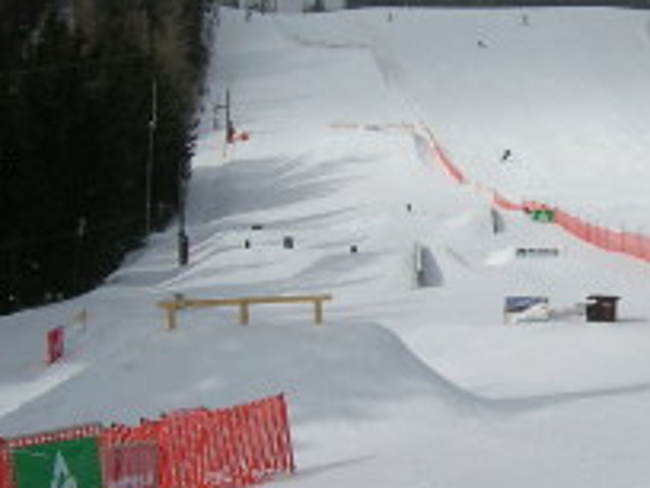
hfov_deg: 23.7
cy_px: 212
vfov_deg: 18.4
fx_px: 1502
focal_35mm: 80
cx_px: 605
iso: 50
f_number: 4.9
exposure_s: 1/824
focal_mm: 5.7
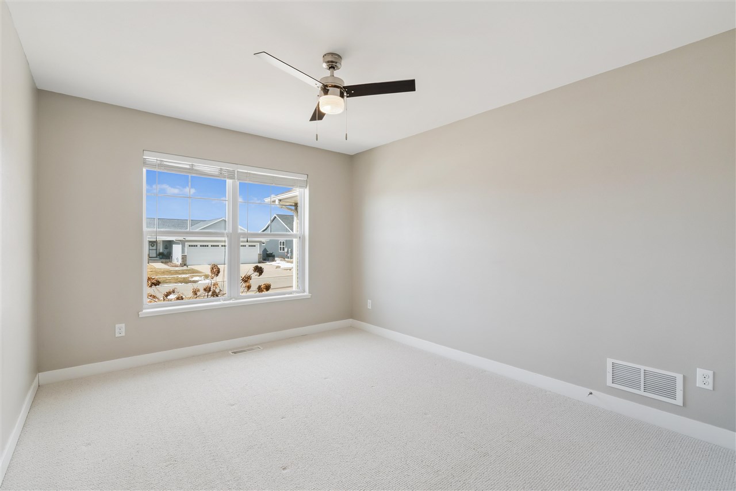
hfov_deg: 96.7
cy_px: 246
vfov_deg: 73.7
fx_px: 327
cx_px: 368
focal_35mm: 16
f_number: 8
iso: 400
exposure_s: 1/125
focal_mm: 16
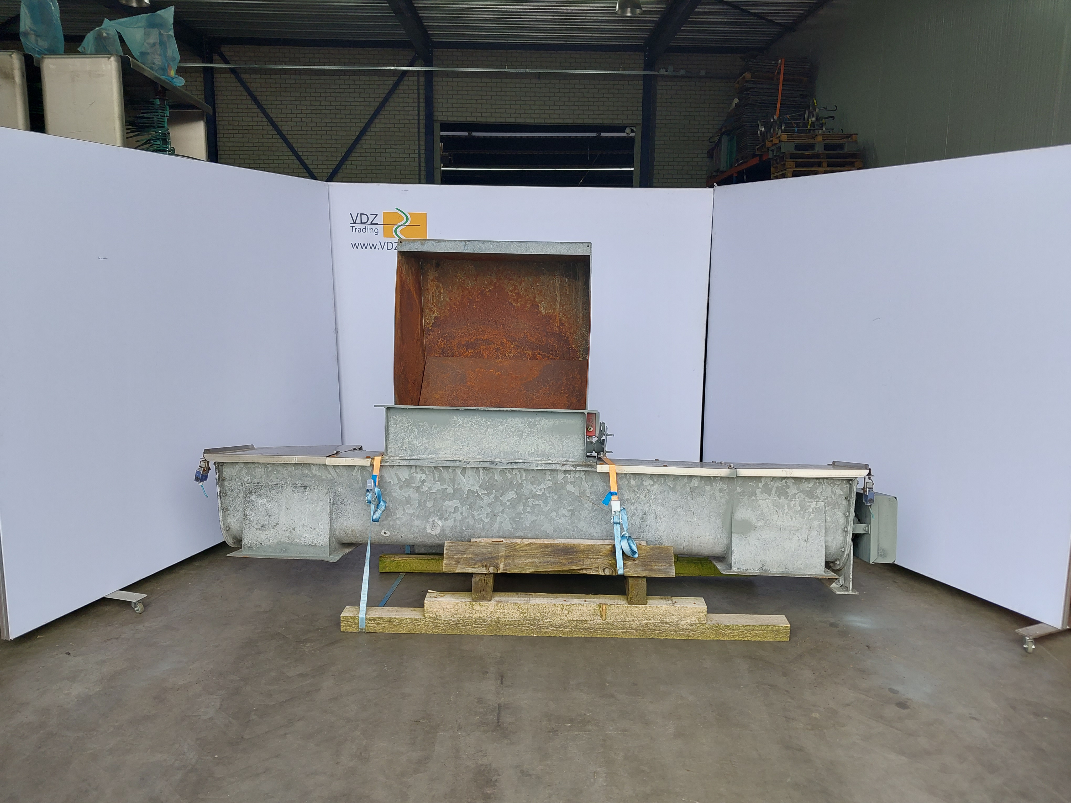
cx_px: 536
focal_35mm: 27
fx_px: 835
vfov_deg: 51.4
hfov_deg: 65.3
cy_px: 402
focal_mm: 4
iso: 32
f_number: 1.8
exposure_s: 1/100
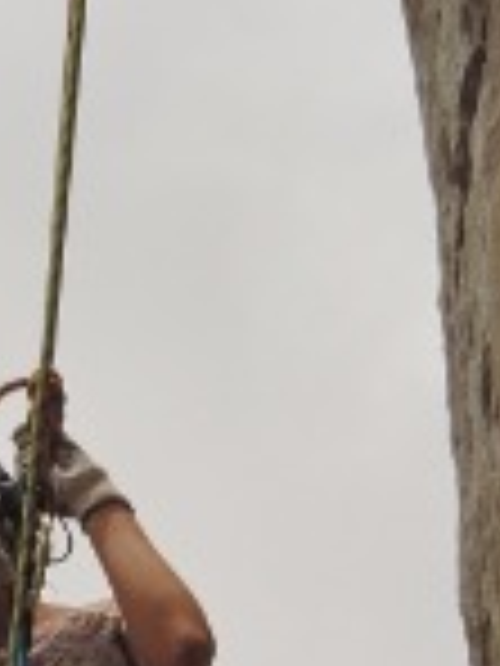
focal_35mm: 259
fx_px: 4988
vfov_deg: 7.6
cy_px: 796
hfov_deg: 5.7
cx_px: -162
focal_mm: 12.4
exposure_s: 1/1250
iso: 100
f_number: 3.9
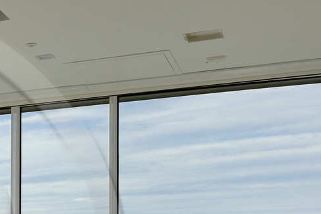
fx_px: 695
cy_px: 270
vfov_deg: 16.6
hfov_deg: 22.1
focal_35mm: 78
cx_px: -144
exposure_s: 1/200
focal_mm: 24
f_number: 13
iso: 200
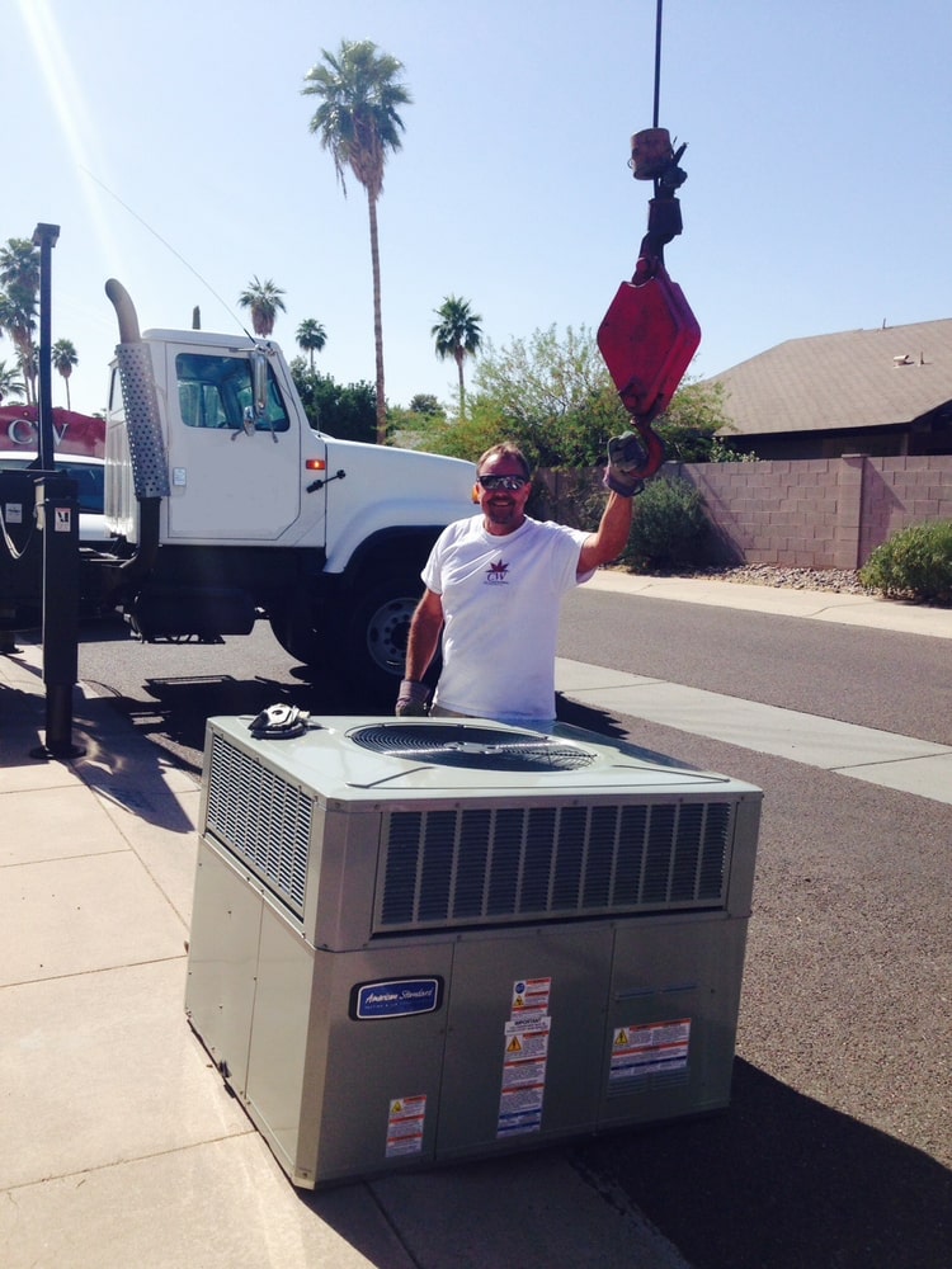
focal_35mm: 33
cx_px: 476
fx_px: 1210
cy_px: 634
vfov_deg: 55.4
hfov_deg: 42.9
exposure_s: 1/1808
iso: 50
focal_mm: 4.12
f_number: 2.4
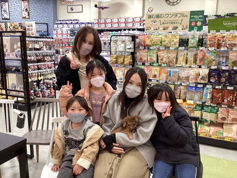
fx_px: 212
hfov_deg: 58.4
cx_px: 118
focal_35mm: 31
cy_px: 89
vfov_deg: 45.4
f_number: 2.4
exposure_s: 1/50
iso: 100
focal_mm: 3.3
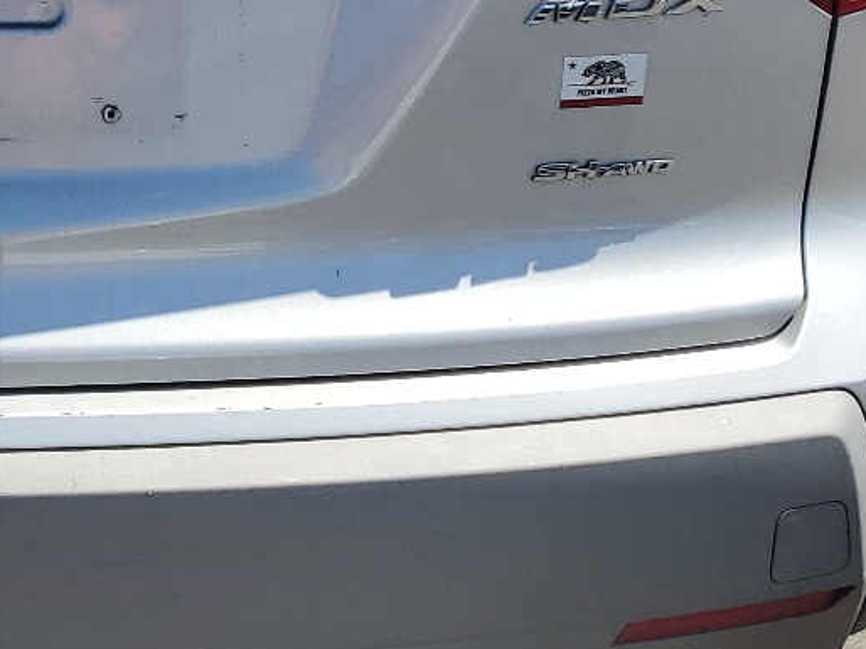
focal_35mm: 81
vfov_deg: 17.6
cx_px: 10
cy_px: -40
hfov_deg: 23.2
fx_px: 2025
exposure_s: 1/3333
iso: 50
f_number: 1.5
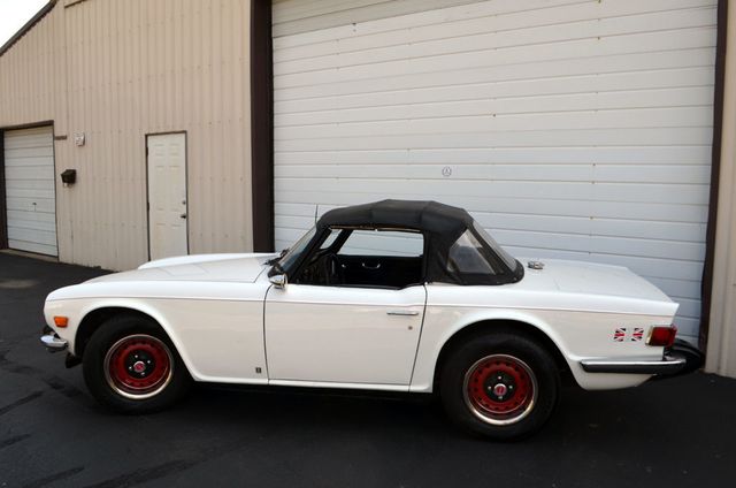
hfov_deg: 62.0
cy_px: 244
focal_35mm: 30
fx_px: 612
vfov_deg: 43.4
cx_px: 368
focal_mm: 20
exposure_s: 1/250
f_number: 8
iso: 180
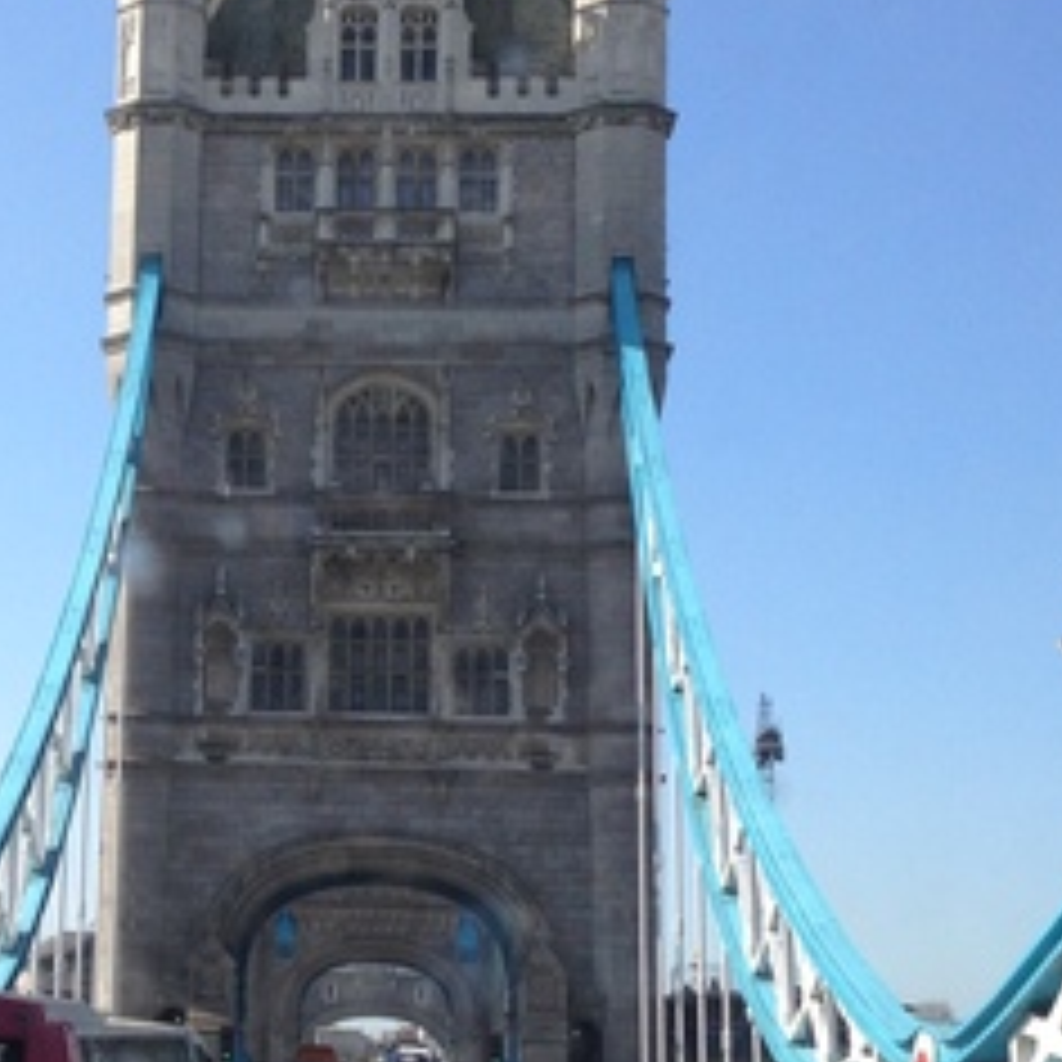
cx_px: 189
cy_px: 513
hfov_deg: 20.4
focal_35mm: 84
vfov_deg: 20.6
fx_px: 2916
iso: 50
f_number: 2.4
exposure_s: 1/249
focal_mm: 4.28
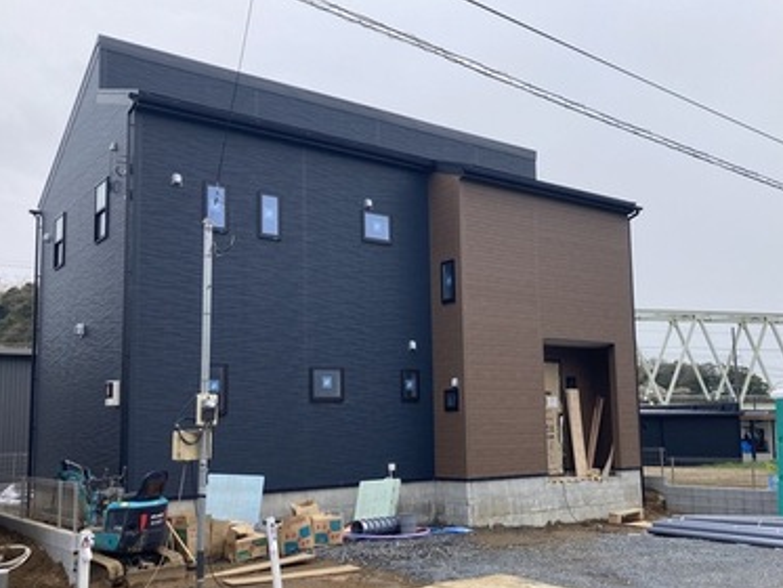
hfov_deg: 51.0
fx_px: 815
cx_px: 466
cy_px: 340
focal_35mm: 36
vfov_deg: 39.6
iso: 20
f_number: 1.8
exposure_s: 1/1116
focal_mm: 3.99
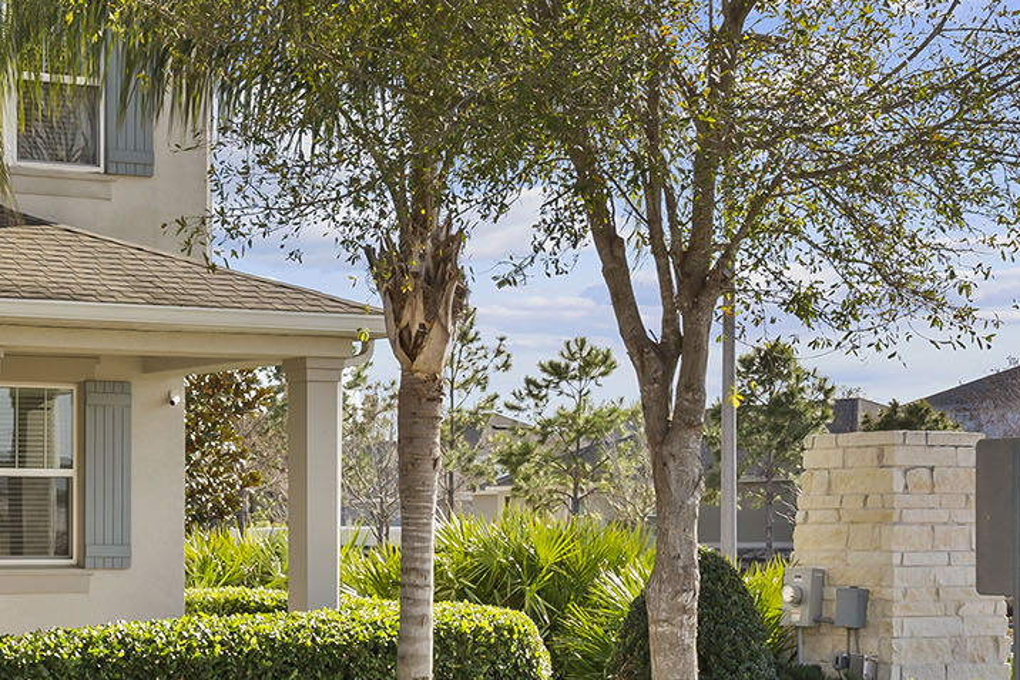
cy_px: 476
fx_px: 2493
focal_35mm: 88
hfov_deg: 22.2
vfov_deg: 15.5
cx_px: -17
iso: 80
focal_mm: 35
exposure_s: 1/8
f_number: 9
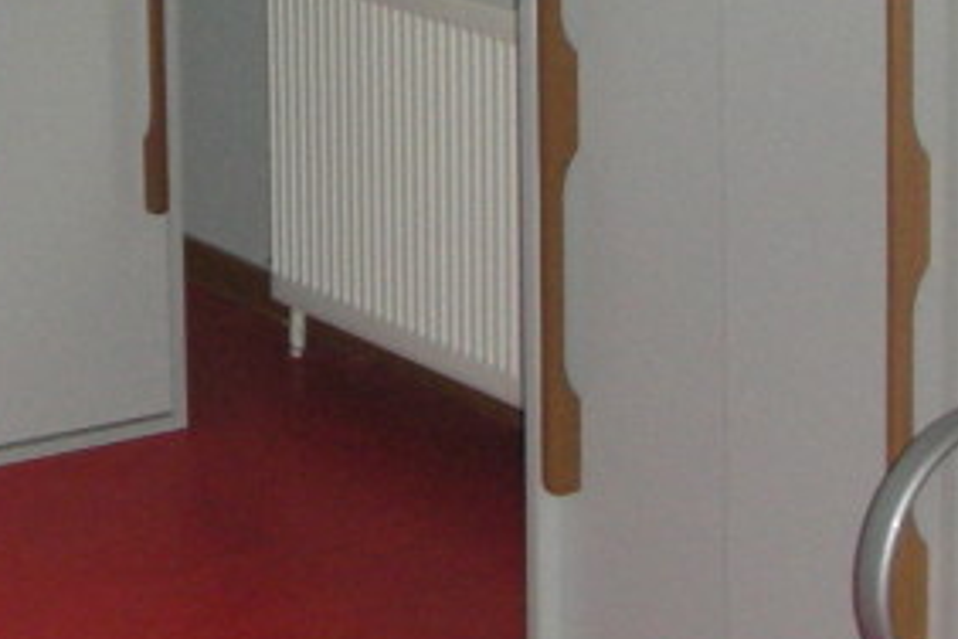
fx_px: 3512
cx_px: 7
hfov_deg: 15.3
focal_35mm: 132
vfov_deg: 10.1
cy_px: -289
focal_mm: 5.8
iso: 157
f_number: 3
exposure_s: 1/60.1
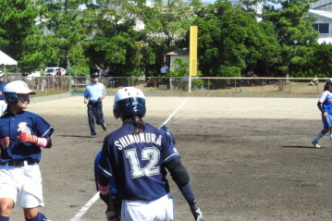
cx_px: 75
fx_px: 1042
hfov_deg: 18.0
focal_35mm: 113
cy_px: 197
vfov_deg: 12.0
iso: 100
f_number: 4.2
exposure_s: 1/500
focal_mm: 11.6
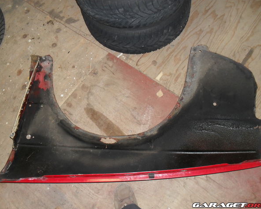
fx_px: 286
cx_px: 127
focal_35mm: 37
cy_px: 103
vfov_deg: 40.1
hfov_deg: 49.1
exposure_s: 1/45
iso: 200
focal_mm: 6.3
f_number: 3.2
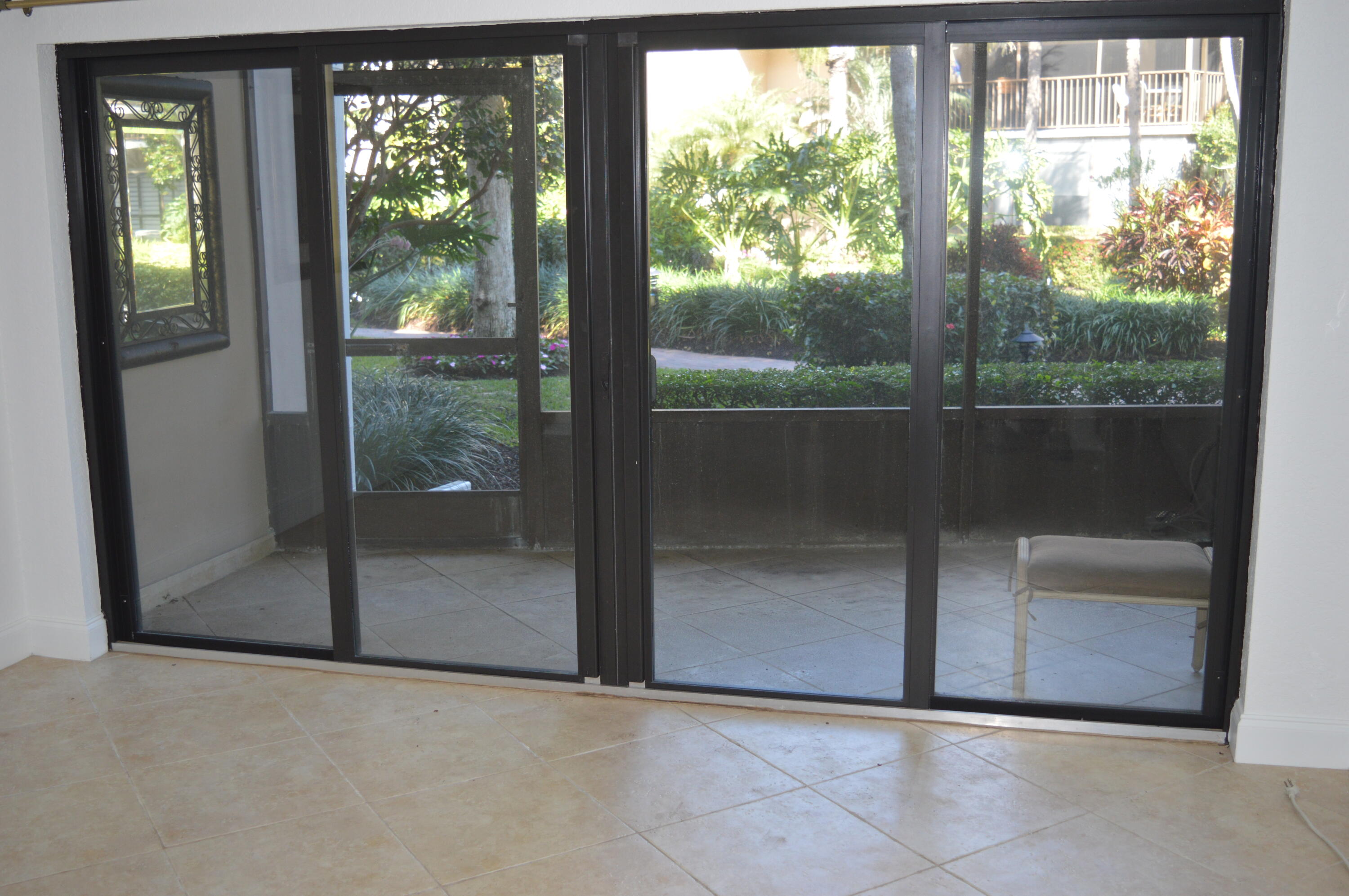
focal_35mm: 36
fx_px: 1348
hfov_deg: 53.2
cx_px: 674
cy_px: 448
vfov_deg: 36.8
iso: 360
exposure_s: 1/125
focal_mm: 24
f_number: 4
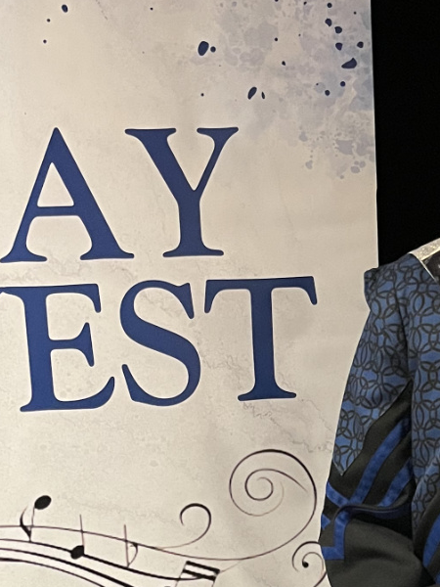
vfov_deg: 24.0
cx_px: 328
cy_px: 579
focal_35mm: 78
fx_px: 1322
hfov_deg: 18.8
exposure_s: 1/40
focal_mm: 5.1
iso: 640
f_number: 1.6
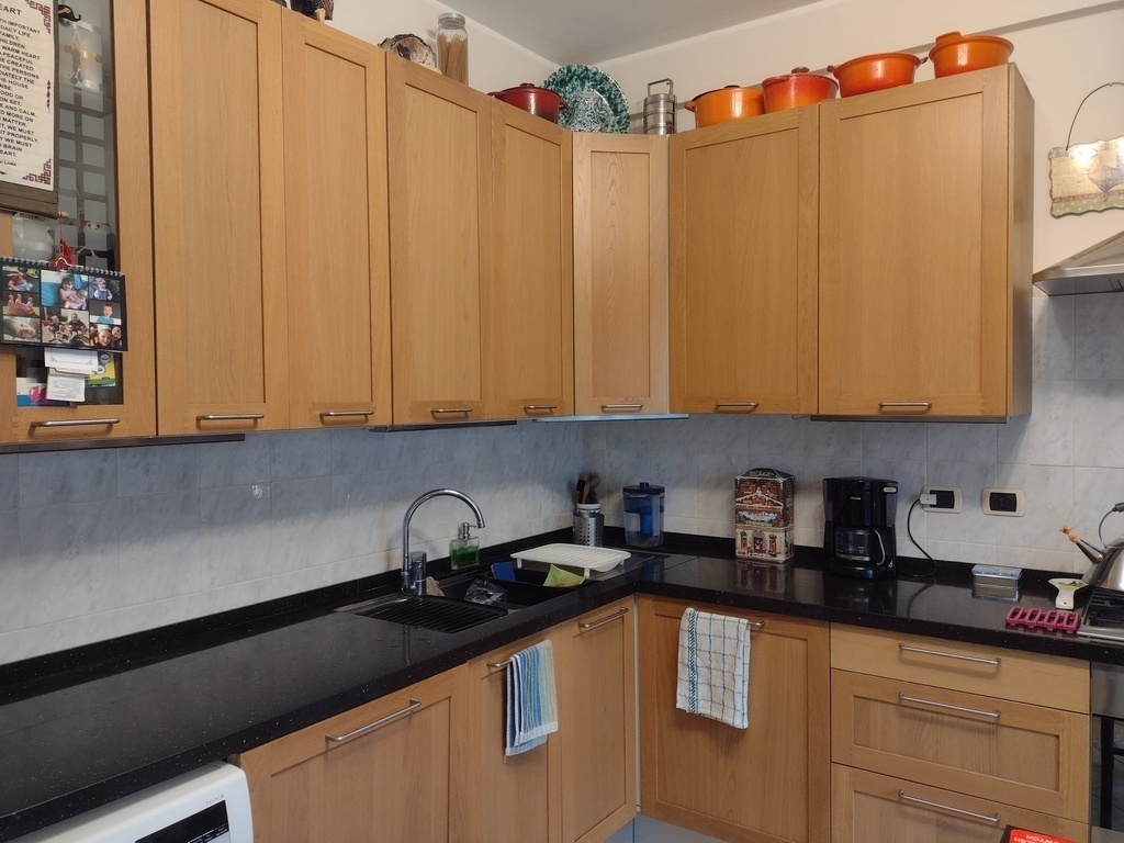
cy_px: 422
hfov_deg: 65.3
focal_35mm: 27
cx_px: 562
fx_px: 877
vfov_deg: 51.4
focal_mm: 4.71
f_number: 1.7
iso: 221
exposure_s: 1/50
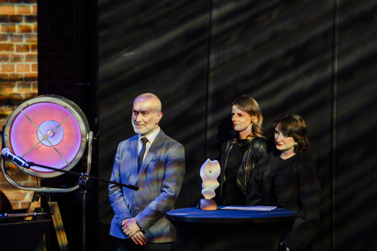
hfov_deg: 7.6
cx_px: 188
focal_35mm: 270
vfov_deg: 5.1
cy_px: 126
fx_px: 2827
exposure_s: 1/160
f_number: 2.8
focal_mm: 180
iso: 1250
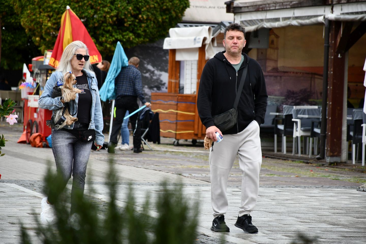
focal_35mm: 210
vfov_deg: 6.5
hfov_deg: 9.8
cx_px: 183
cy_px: 122
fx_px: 2135
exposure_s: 1/500
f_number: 5.6
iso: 500
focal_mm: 140
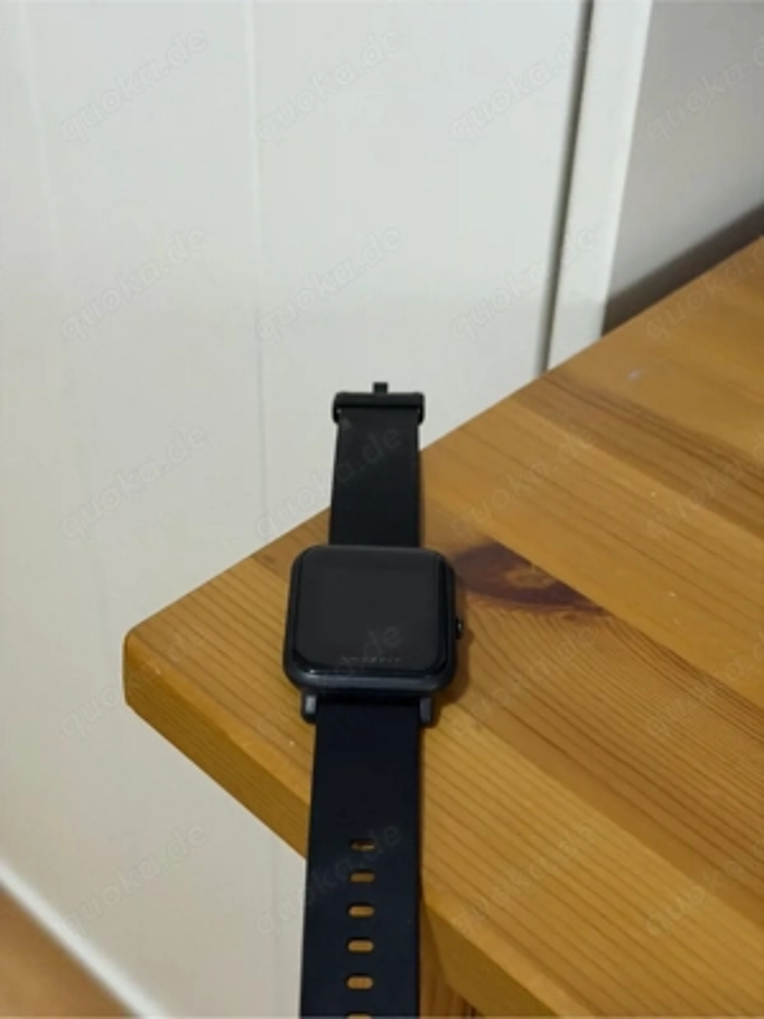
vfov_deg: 39.7
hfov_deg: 30.3
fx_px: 1413
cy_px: 510
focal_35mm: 48
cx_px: 382
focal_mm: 6.76
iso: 500
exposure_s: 1/40
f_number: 1.78
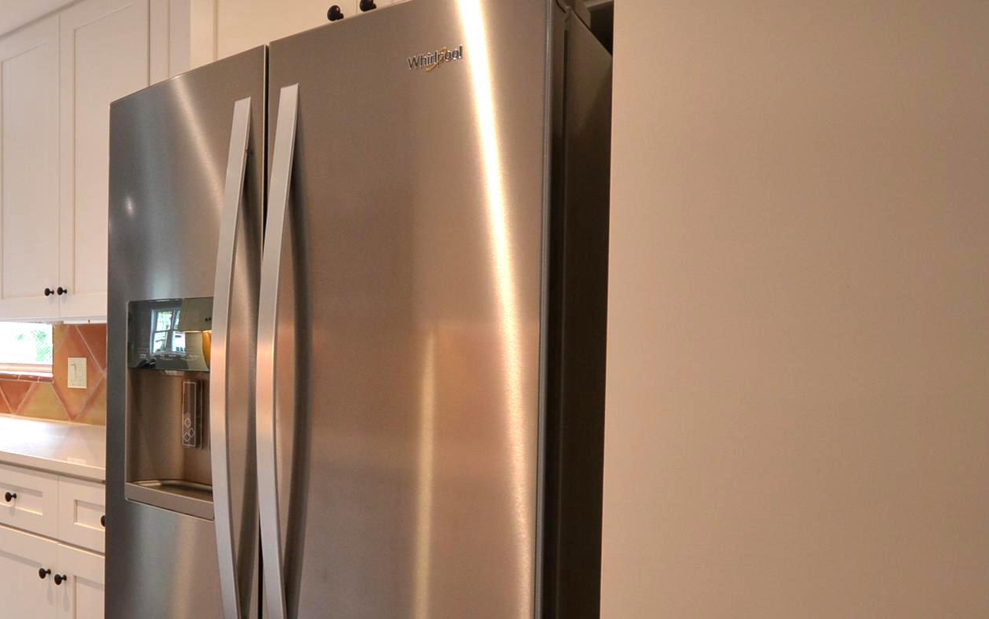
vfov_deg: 49.2
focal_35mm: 25
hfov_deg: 68.9
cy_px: 350
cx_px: 276
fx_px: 674
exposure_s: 1/60
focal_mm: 10
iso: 640
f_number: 4
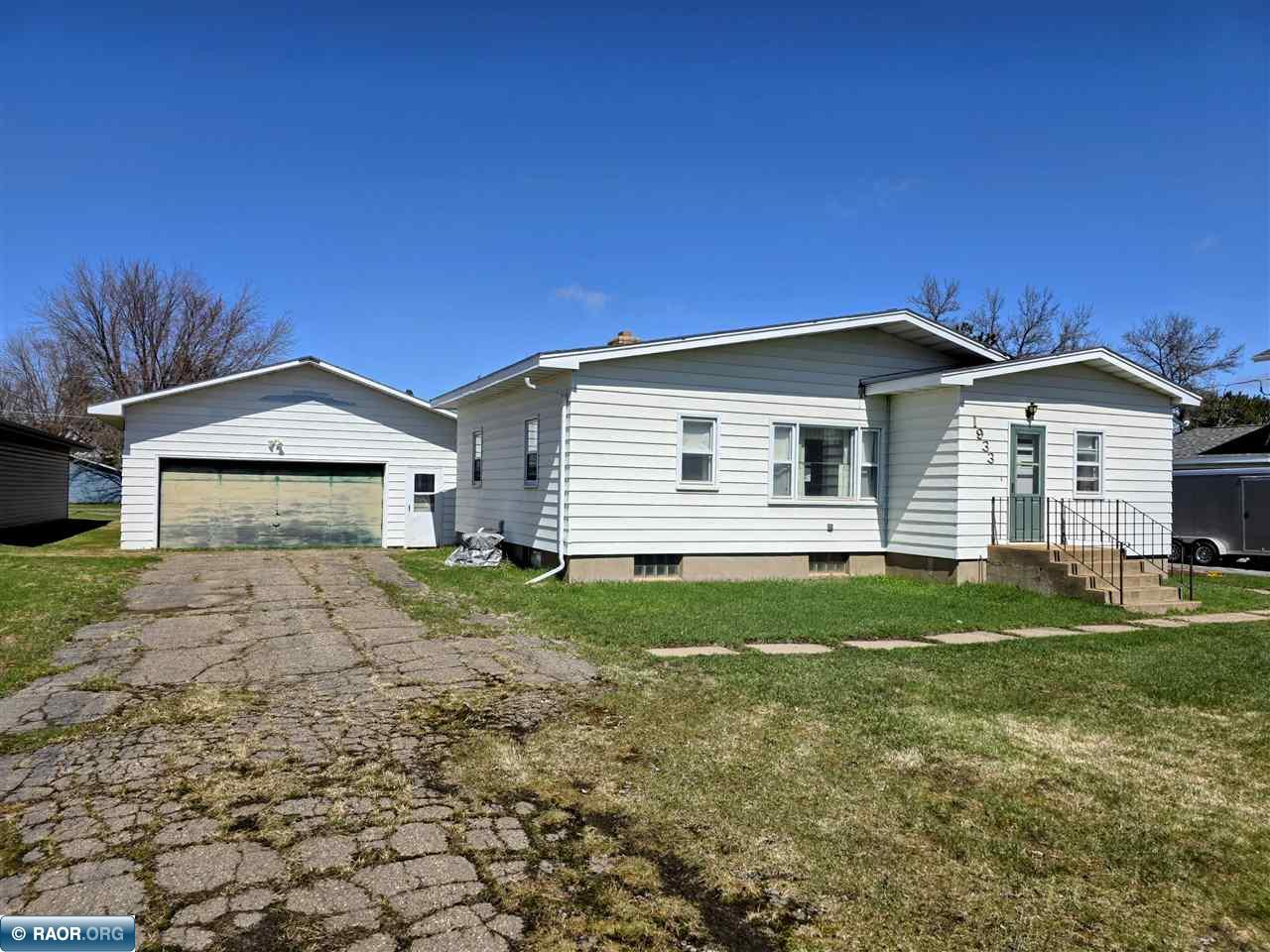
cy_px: 476
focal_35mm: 23
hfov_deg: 73.9
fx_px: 844
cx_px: 635
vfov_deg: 58.9
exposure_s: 1/7944
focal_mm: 6.3
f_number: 1.7
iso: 64
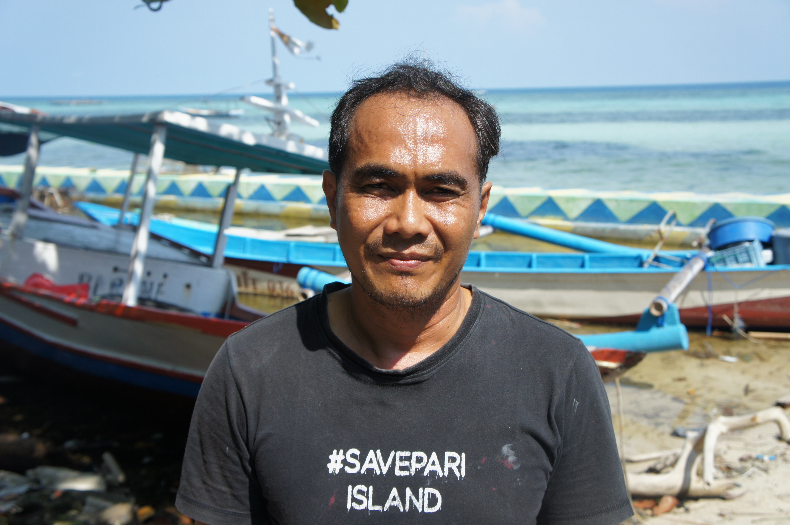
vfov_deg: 33.0
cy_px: 262
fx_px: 888
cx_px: 395
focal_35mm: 40
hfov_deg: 48.0
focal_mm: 27
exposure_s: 1/640
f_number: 5.6
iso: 200
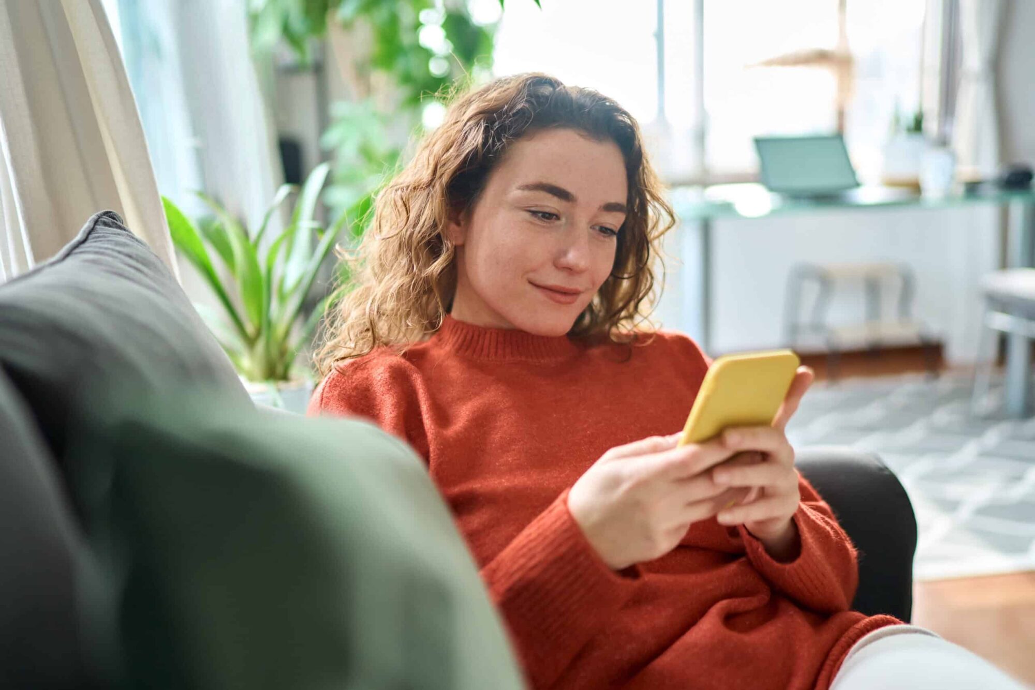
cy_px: 345
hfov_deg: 54.4
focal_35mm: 35
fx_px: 1006
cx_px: 518
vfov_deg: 37.9
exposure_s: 1/1000
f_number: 1.4
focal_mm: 35
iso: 800
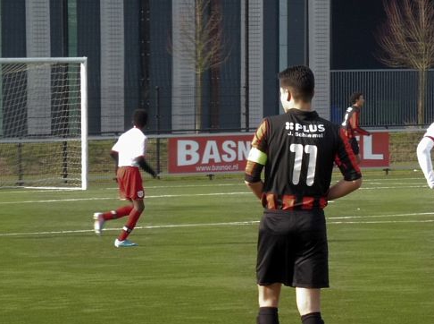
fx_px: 3402
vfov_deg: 5.4
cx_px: 138
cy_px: 127
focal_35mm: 272
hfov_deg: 7.3
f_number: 7.1
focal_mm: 23.1
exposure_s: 1/200
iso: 100
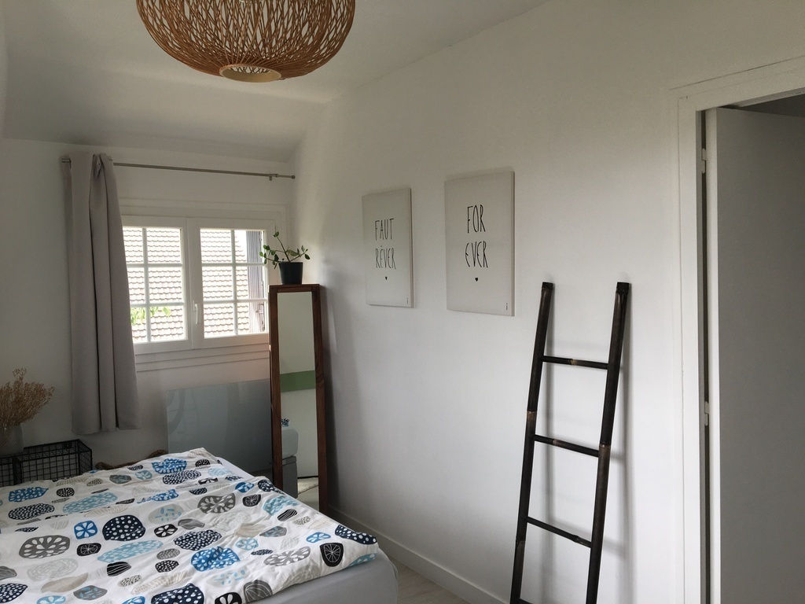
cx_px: 402
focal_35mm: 29
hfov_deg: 61.7
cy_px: 302
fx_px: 674
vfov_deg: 48.2
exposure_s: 1/100
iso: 25
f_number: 2.2
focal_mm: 4.15
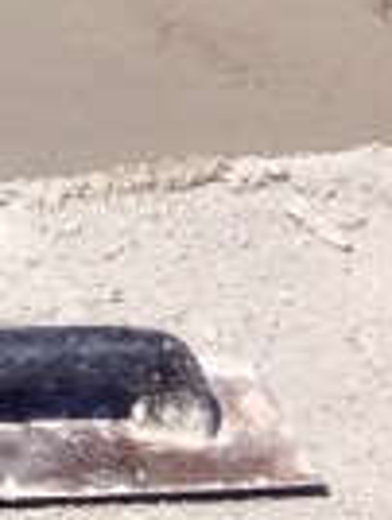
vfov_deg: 8.0
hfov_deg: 6.2
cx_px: -429
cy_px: -586
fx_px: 3537
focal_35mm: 235
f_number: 2.4
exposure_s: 1/2123
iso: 64
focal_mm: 4.28
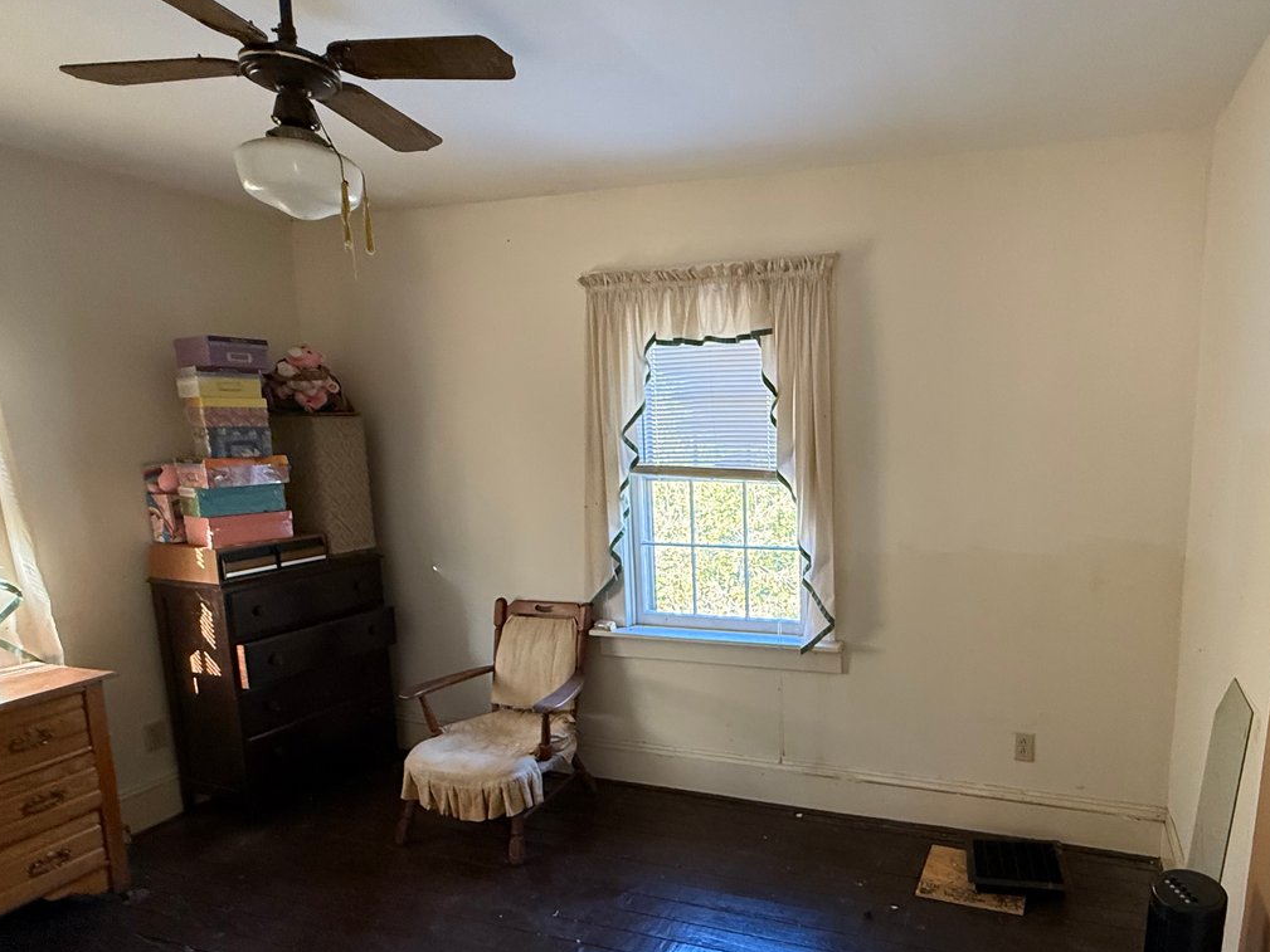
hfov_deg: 76.8
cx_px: 831
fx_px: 771
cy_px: 541
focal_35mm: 21
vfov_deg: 63.2
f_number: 2.2
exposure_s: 1/60
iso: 400
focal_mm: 2.22
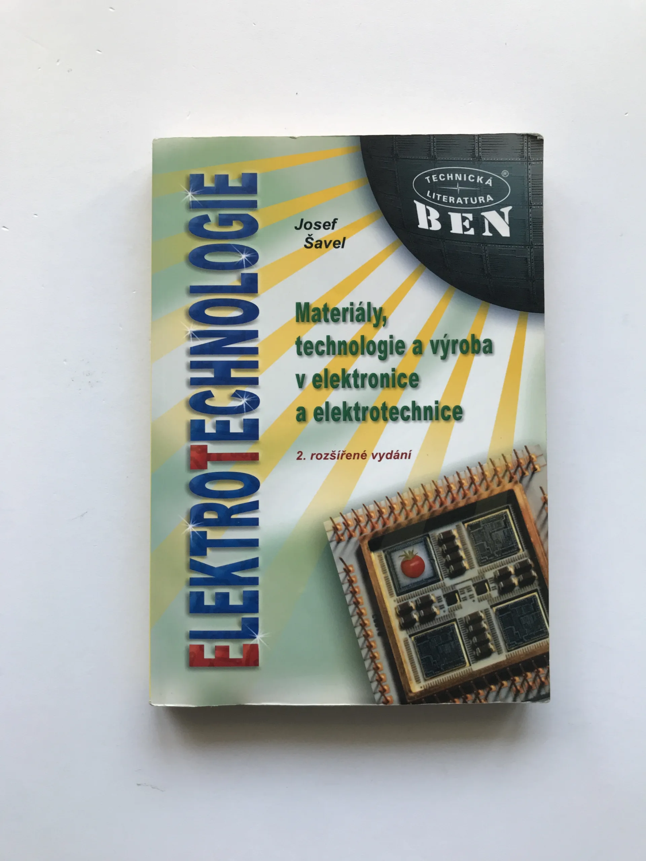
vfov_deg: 63.4
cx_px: 323
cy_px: 430
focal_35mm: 28
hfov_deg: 49.7
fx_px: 697
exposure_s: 1/100
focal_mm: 3.99
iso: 40
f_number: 1.8
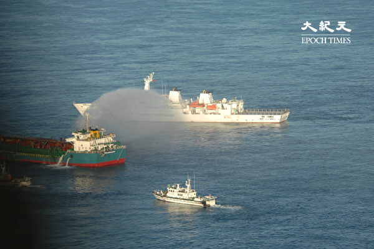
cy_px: 124
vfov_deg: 6.8
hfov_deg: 10.2
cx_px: 187
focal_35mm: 202
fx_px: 2104
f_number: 5
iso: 100
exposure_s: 1/400
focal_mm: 135
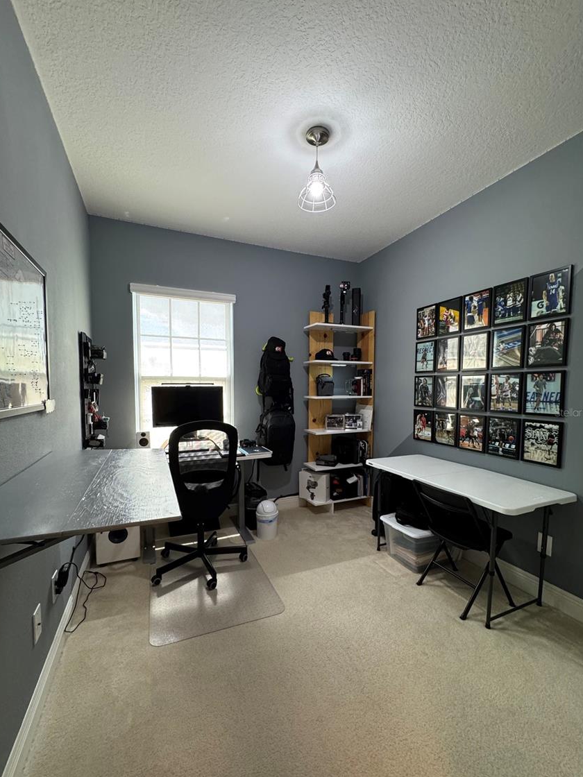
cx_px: 292
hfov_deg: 81.7
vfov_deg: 98.1
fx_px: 337
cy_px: 412
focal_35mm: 15
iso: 400
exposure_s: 1/60
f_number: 2.2
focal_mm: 2.22
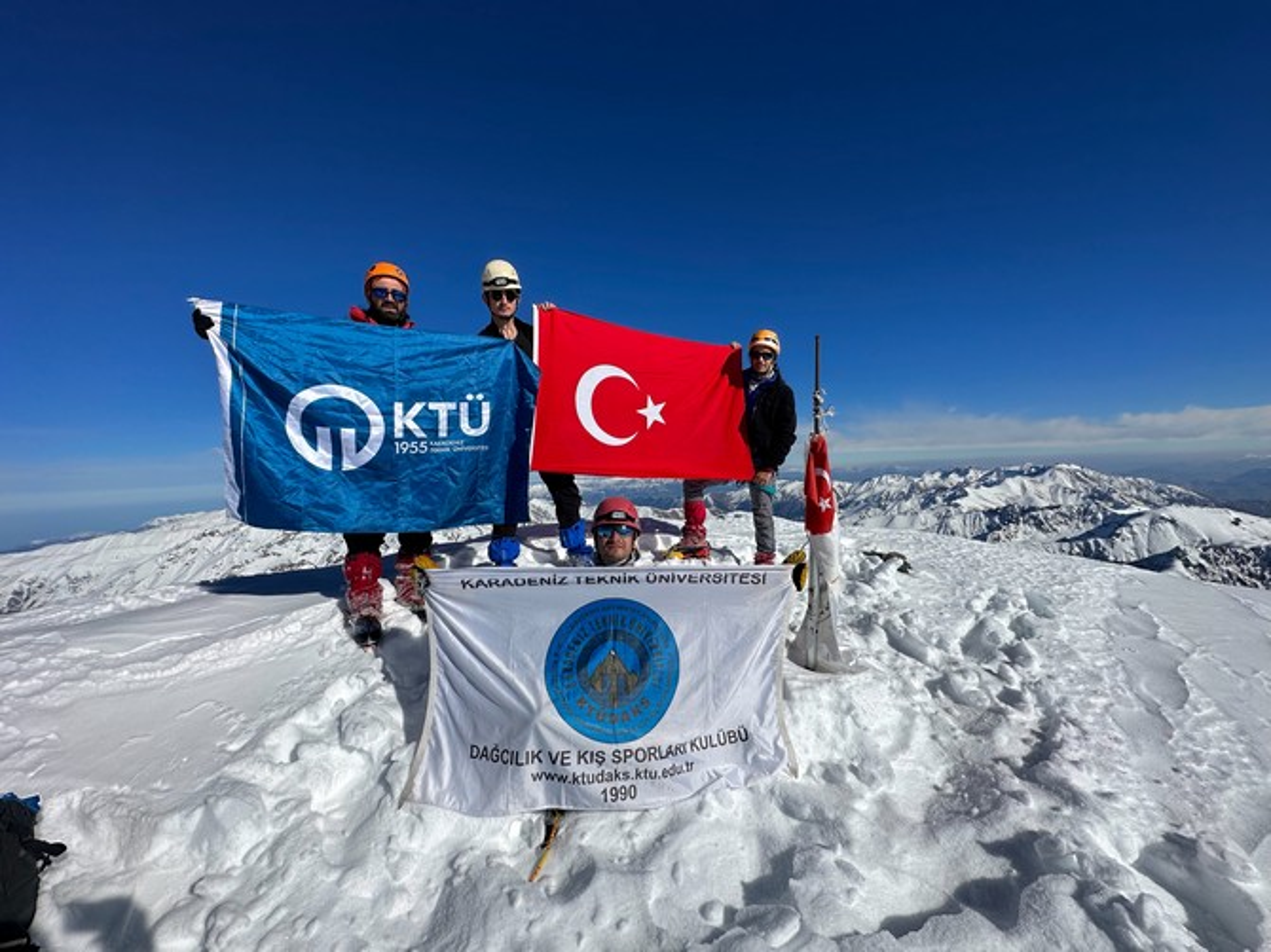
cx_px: 636
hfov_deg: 102.1
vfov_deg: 85.6
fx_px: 514
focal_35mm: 14
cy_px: 476
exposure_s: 1/6897
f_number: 2.2
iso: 50
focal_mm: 2.22
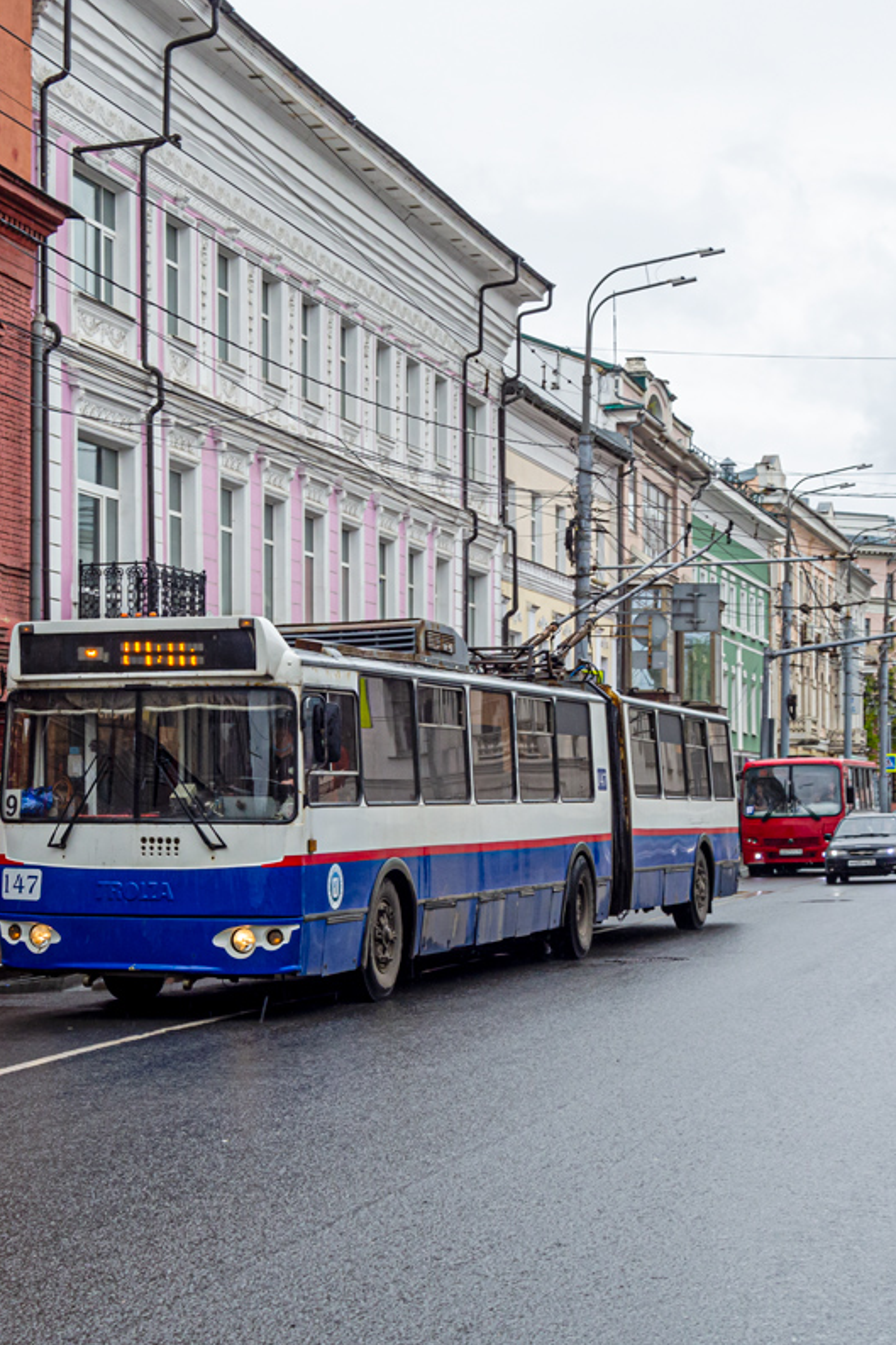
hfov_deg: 20.8
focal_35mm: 65
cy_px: 672
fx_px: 2428
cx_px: 301
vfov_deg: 31.0
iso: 125
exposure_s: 1/320
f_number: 5.6
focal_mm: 16.01
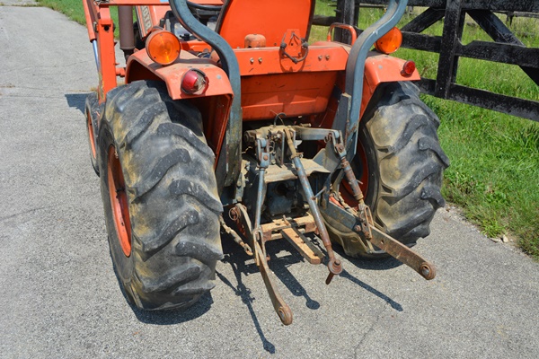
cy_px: 180
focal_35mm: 36
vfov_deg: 36.9
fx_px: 539
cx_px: 270
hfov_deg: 53.1
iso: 140
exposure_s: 1/250
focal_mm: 24
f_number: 8
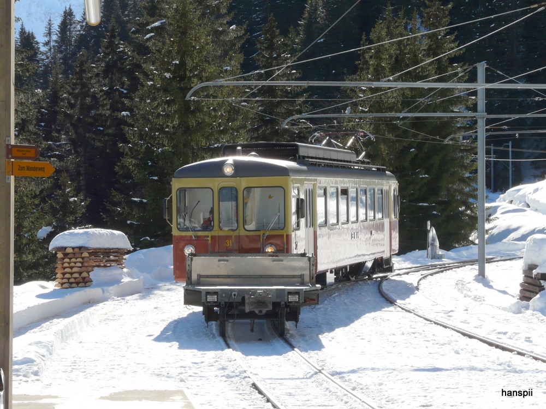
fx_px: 1593
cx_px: 273
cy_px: 204
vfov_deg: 14.6
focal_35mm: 101
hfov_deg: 19.4
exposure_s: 1/400
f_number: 6.3
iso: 100
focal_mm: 16.6
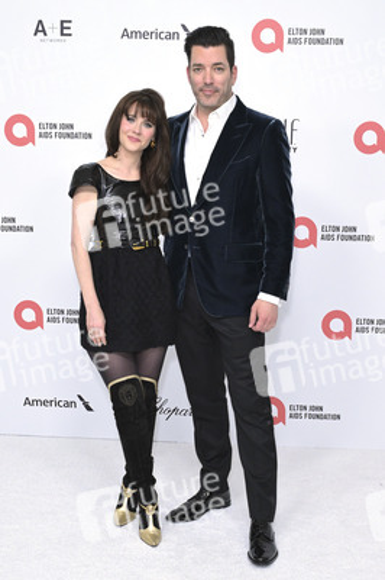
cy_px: 290
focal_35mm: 48
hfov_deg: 28.0
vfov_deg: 41.1
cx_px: 192
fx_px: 771
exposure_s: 1/250
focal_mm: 48
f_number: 5.6
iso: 2000
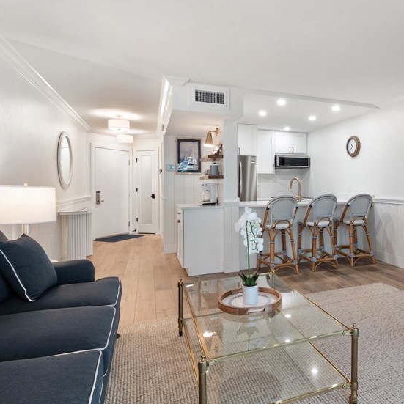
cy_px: 197
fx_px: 304
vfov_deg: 67.2
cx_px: 298
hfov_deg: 63.7
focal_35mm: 23
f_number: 7.1
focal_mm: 7
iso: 200
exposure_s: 1/6
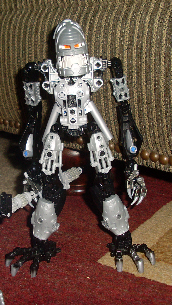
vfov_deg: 37.2
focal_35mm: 56
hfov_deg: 21.4
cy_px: 150
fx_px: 454
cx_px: 66
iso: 100
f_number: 7.7
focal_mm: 6.3
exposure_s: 1/45
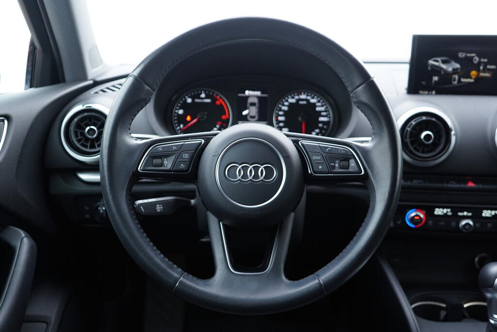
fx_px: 497
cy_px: 166
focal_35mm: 36
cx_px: 248
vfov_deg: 36.9
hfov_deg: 53.1
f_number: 2.8
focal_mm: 24
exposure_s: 1/40
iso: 400
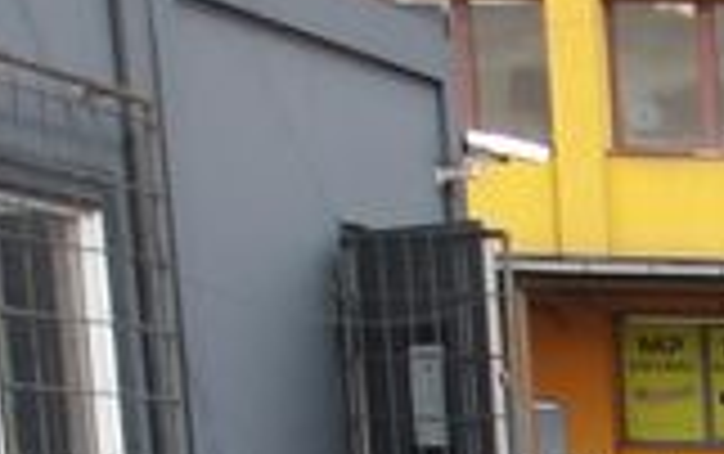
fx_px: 3595
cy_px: 1564
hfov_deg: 10.0
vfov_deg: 6.4
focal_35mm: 182
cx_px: 1763
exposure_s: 1/552
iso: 100
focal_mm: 4.9
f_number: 3
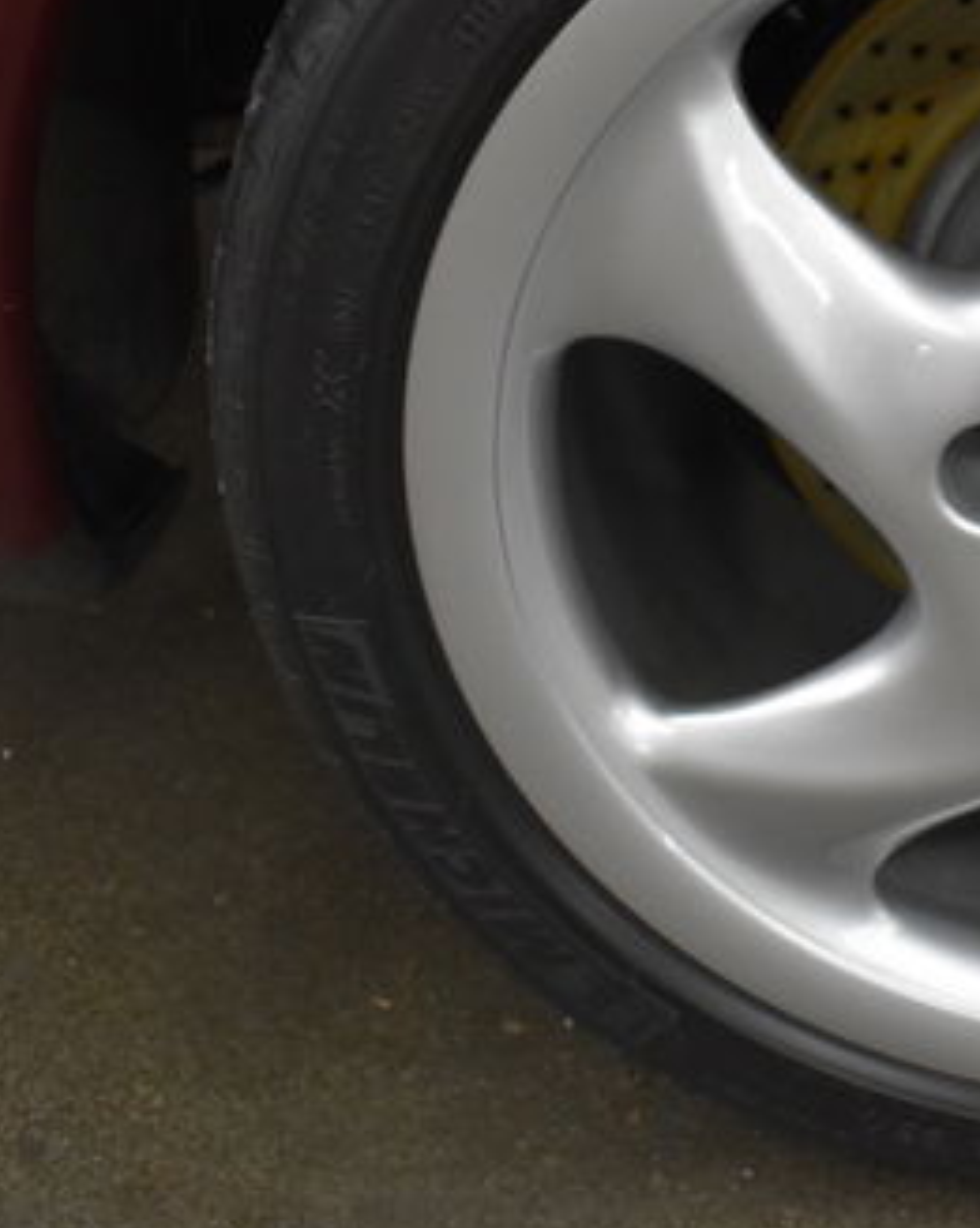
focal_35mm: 76
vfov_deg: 24.8
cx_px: 1175
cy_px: 319
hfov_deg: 19.0
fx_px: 2763
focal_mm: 23
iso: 1600
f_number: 3.8
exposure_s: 1/125
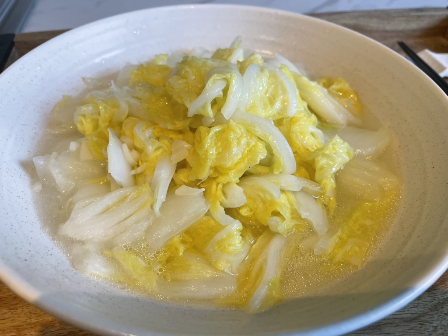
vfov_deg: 53.1
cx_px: 224
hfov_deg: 67.3
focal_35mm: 26
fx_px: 336
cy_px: 168
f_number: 1.6
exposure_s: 1/71
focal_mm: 4.2
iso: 80
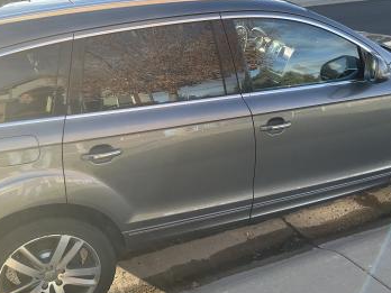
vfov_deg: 34.3
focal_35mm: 42
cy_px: 156
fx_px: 474
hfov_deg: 44.8
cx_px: 197
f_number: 1.8
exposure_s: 1/194
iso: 16
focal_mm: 3
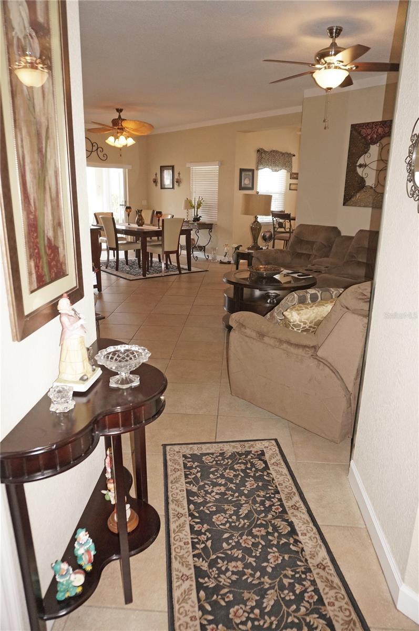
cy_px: 316
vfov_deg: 73.8
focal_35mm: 24
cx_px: 210
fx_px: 420
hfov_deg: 53.0
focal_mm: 16
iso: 800
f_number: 4
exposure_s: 1/160
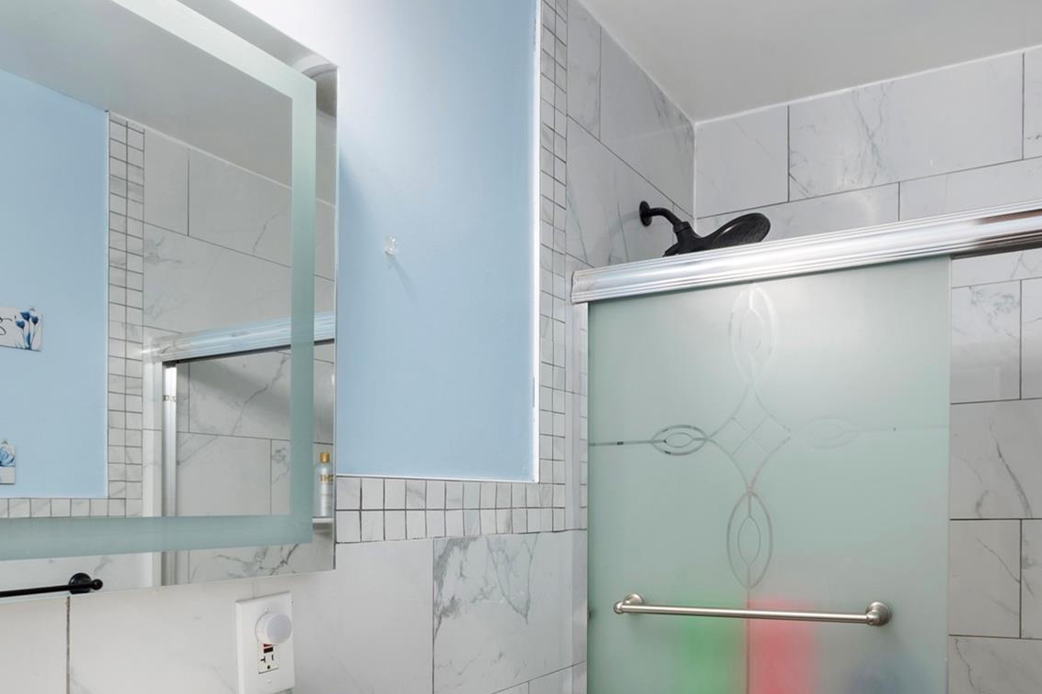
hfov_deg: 66.9
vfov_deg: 46.7
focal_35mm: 27
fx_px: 781
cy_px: 492
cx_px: 616
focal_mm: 10
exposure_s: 1/1.67
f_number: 11
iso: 100
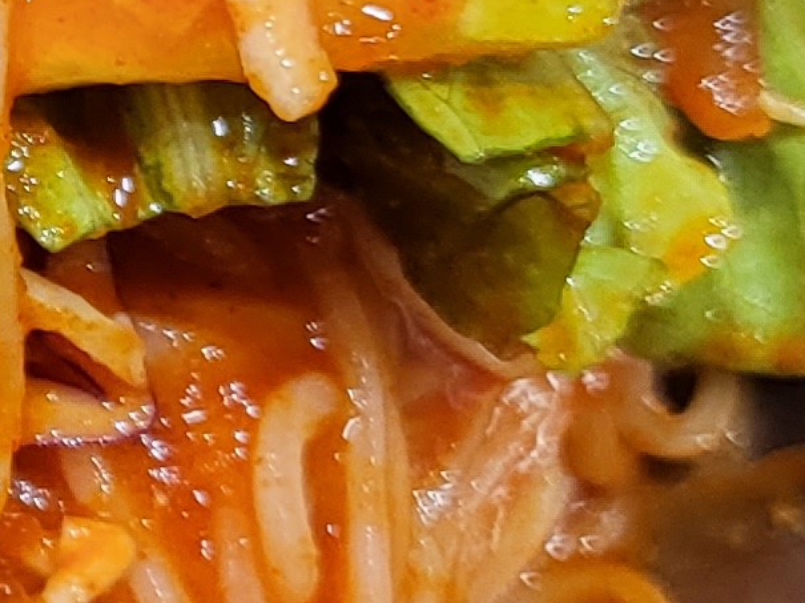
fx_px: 3998
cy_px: 130
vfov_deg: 8.6
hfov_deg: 10.8
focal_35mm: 172
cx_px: -608
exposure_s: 1/40
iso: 200
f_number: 1.8
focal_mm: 4.25
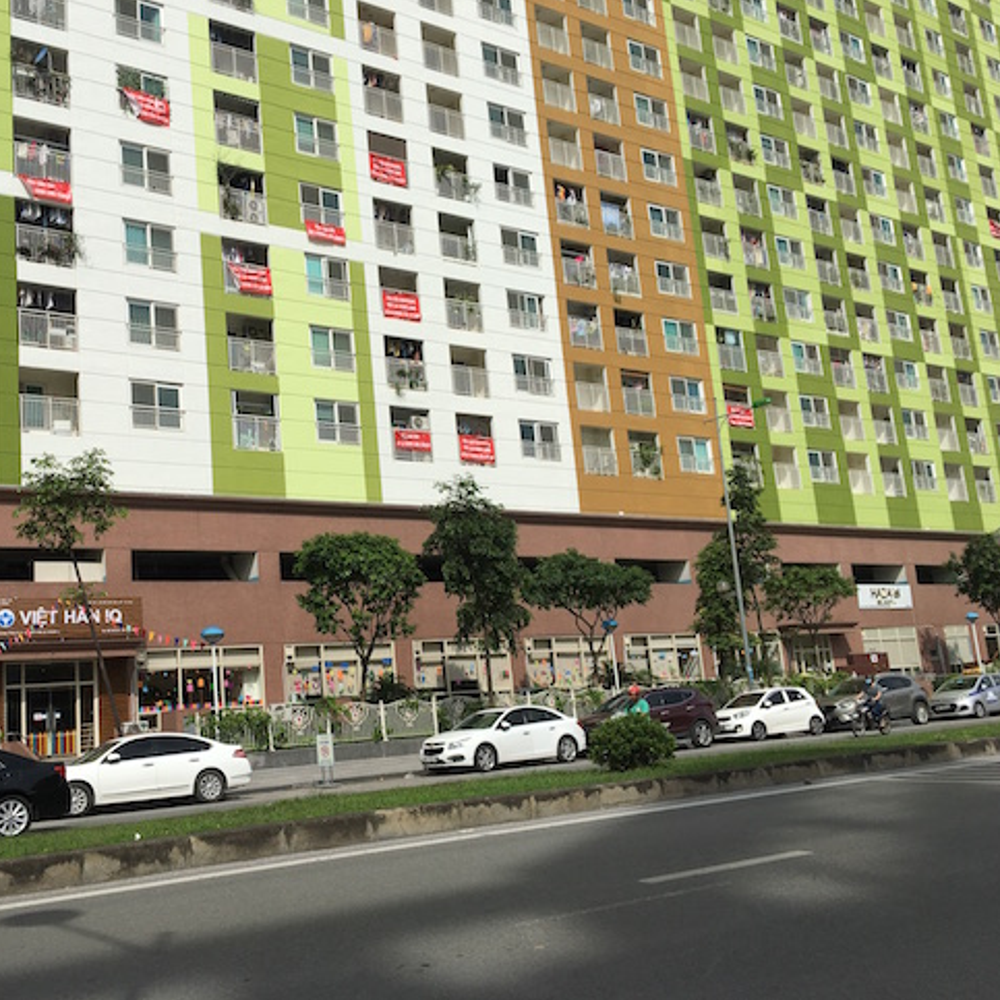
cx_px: 340
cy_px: 500
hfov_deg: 46.5
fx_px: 1144
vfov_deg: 47.2
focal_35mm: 35
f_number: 2.2
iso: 25
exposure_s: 1/3205
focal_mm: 4.15
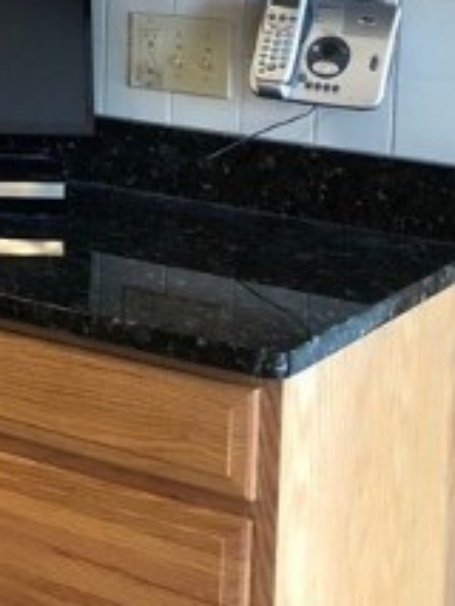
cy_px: -43
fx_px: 1768
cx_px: -216
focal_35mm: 101
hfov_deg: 13.8
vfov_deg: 18.8
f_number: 1.8
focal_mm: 3.99
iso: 50
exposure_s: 1/15
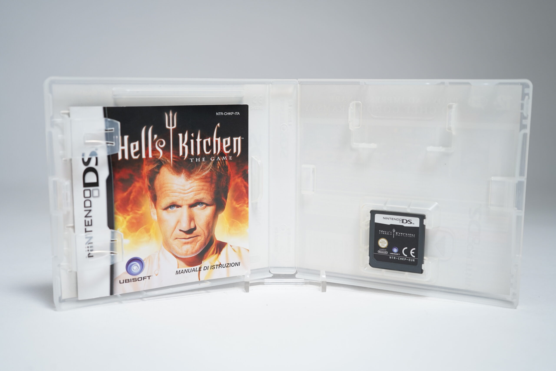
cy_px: 186
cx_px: 278
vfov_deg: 34.2
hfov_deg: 49.6
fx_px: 602
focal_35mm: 39
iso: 640
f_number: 5
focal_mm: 39
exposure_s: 1/40
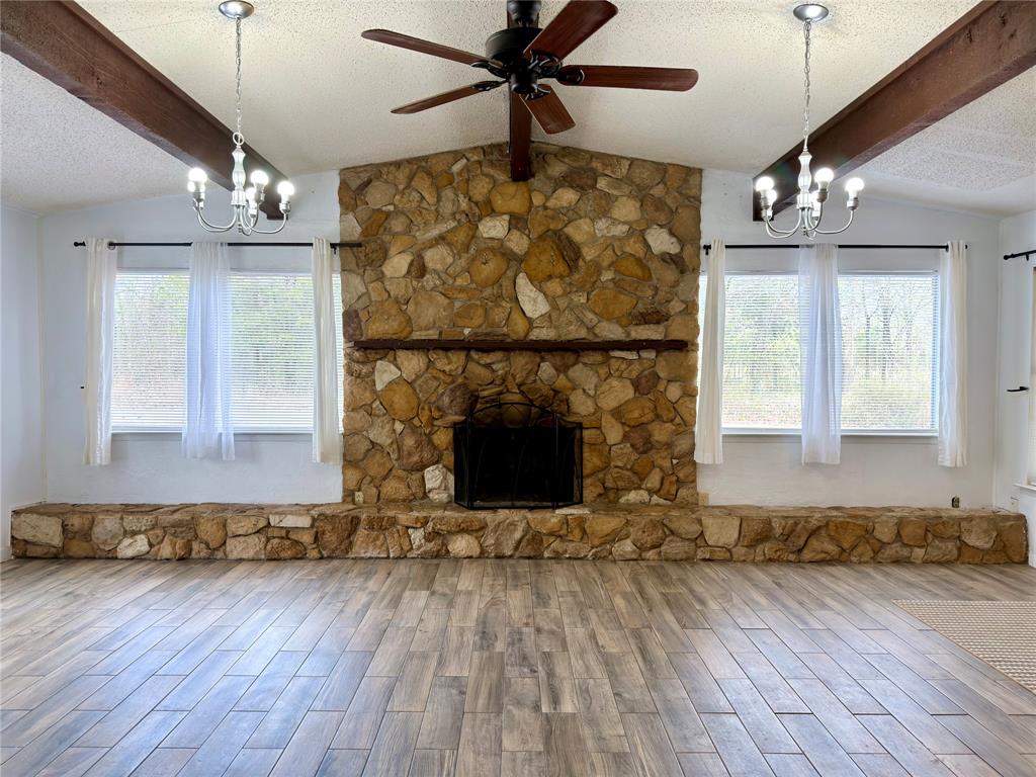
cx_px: 518
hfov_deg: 71.6
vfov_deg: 56.8
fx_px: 718
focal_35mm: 24
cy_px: 388
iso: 100
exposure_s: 1/205
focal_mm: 6.76
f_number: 1.78
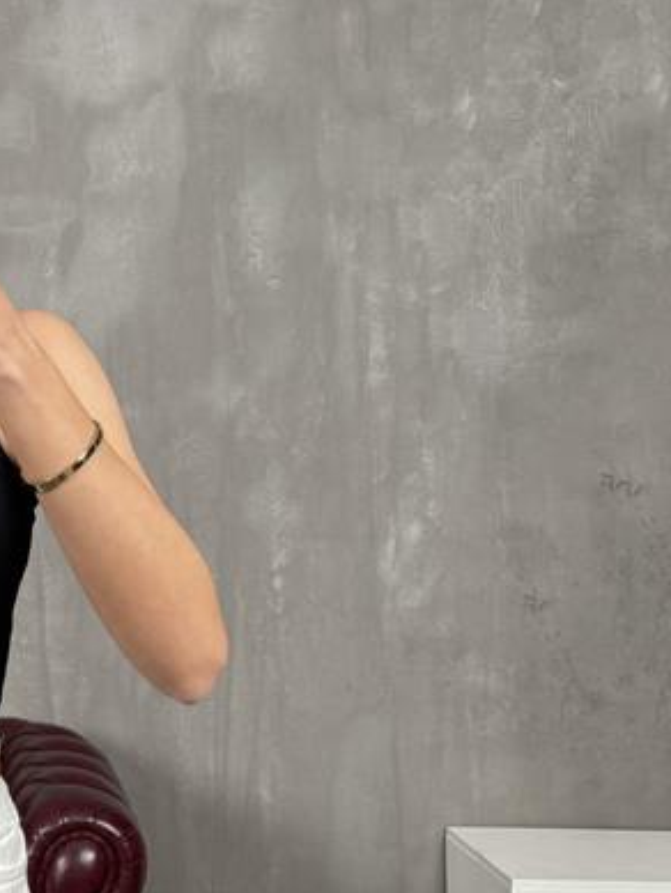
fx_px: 1498
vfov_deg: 33.2
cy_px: 434
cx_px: -118
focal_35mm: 58
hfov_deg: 23.3
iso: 125
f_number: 1.78
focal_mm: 6.76
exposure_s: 1/121
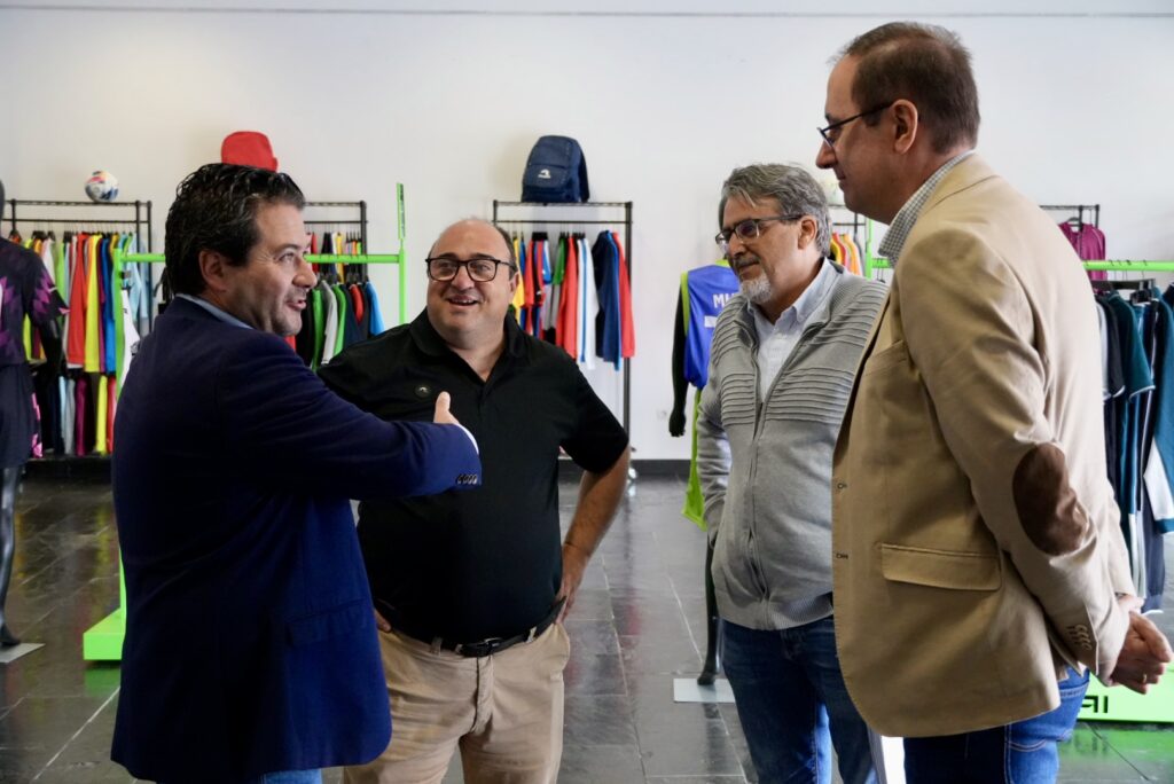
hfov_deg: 38.9
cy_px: 392
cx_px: 587
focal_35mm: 51
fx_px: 1664
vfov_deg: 26.5
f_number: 4.5
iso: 3200
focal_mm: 34
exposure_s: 1/160
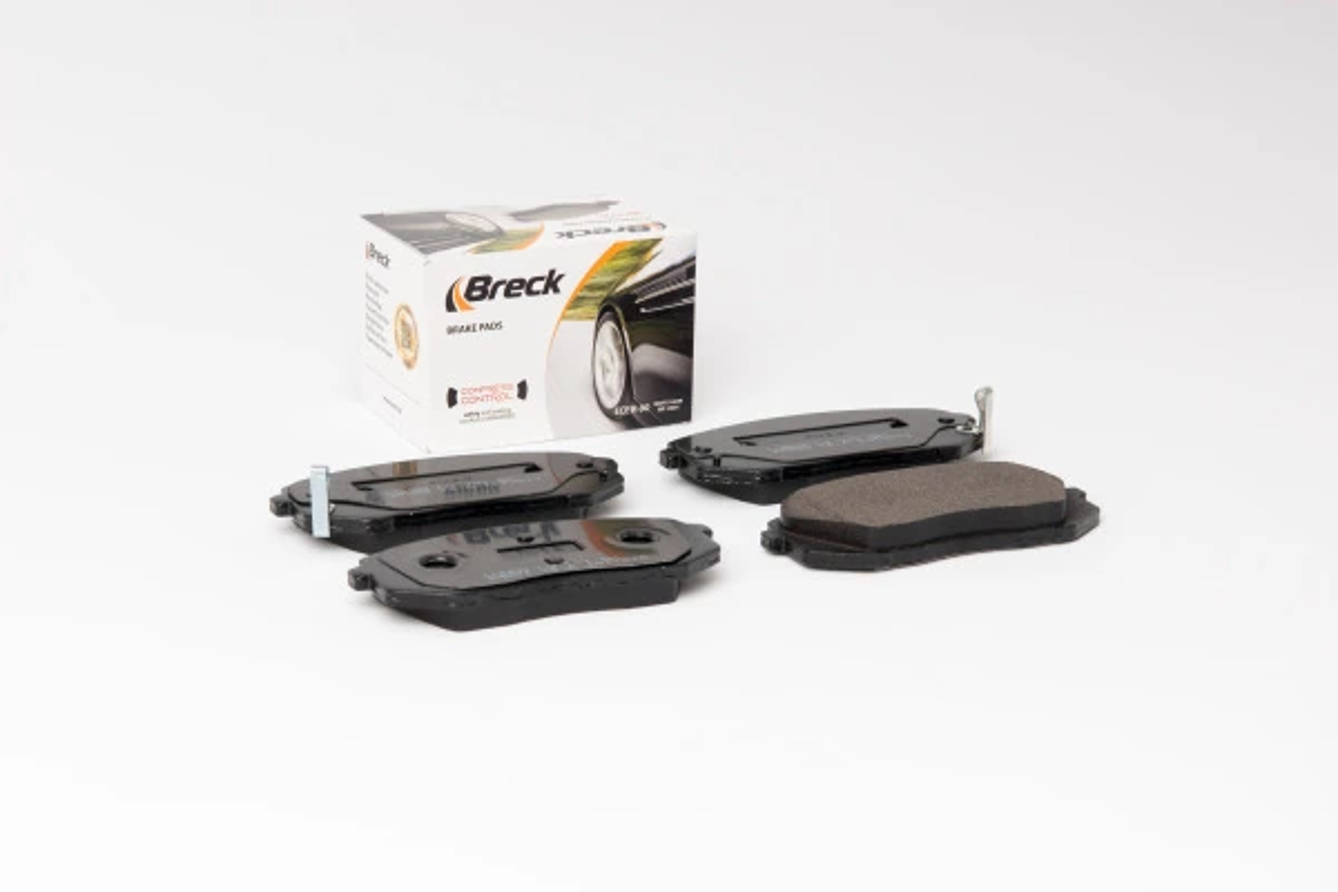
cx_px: 669
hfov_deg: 22.6
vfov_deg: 15.2
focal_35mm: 90
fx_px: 3345
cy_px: 446
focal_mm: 60
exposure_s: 1/200
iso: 100
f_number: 13
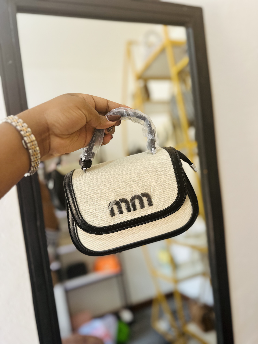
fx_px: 239
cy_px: 172
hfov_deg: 56.8
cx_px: 129
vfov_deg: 71.6
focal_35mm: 24
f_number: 1.78
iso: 125
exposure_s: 1/100
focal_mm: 6.86
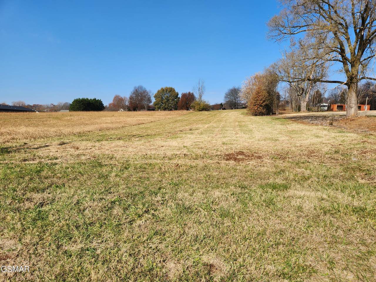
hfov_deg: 73.9
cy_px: 141
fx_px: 250
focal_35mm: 23
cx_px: 188
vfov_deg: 58.9
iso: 20
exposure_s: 1/1538
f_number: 1.8
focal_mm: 5.4
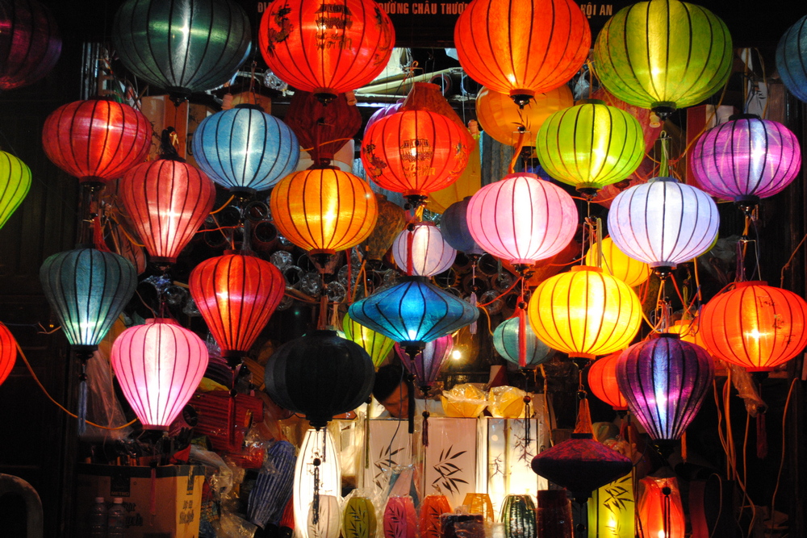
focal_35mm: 54
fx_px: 1211
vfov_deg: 25.1
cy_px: 269
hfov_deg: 36.9
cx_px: 404
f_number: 5
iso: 800
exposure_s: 1/13
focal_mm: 36
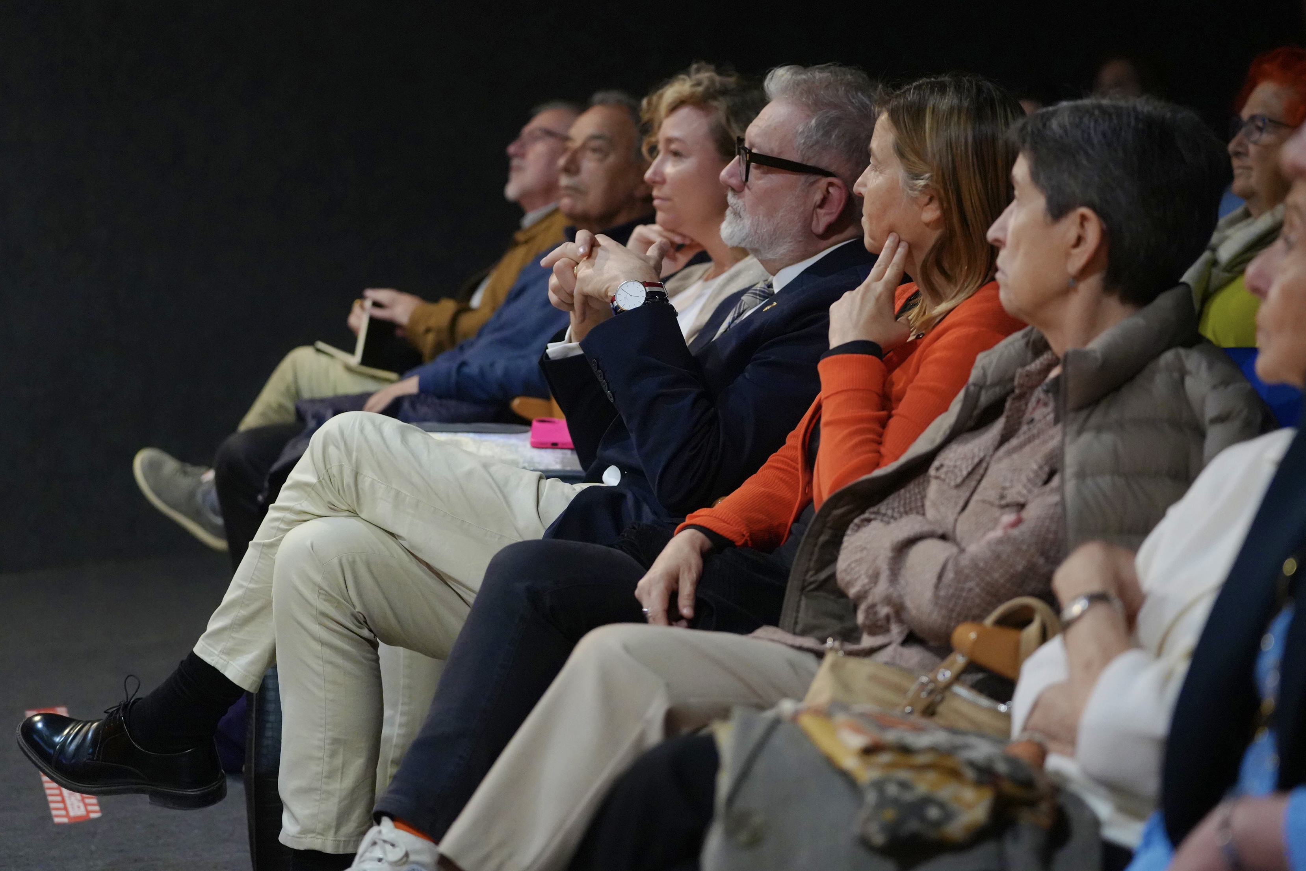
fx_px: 2539
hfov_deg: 28.8
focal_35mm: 70
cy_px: 436
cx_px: 653
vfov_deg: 19.5
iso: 6400
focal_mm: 70
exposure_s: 1/100
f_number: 2.8
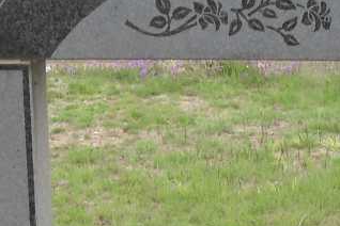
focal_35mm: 149
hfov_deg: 13.7
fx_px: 1407
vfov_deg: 9.0
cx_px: 265
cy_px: 341
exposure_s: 1/60
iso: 80
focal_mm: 6.3
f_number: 8.3
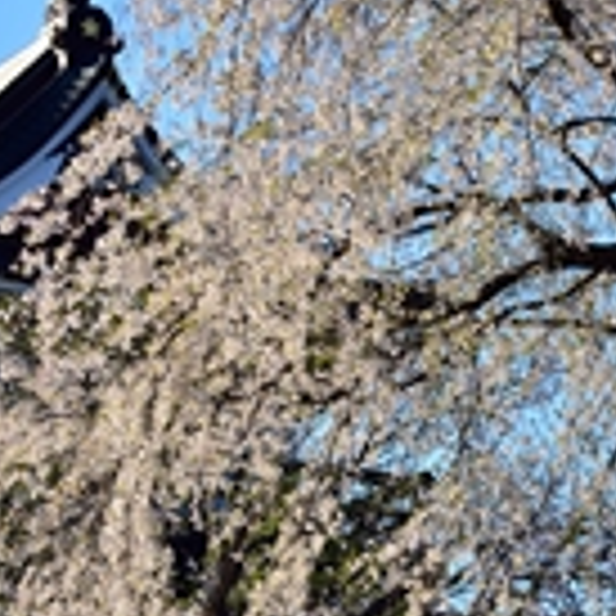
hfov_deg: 5.9
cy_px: 281
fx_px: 6000
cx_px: 306
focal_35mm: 298
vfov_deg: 5.9
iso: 400
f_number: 11
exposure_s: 1/500
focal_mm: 120
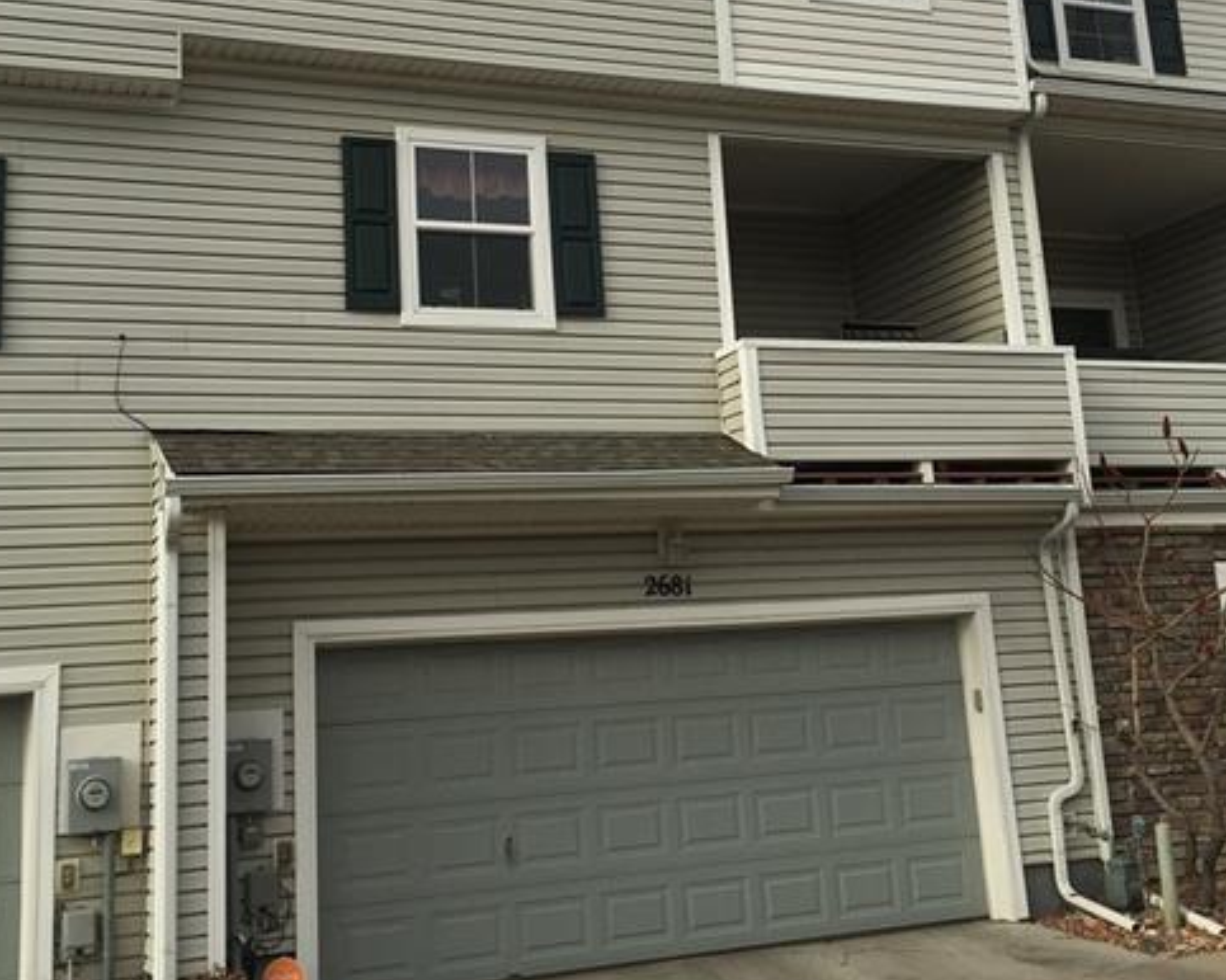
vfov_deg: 33.0
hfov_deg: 41.2
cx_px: 617
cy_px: 289
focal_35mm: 45
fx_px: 1632
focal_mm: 4.15
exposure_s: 1/739
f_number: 2.2
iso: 25
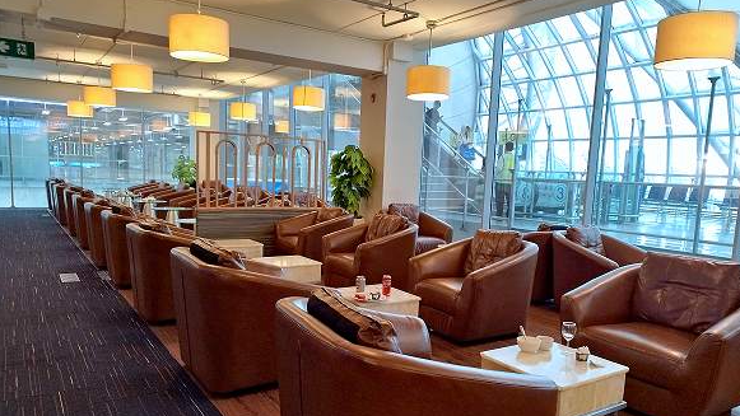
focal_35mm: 27
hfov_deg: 69.8
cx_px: 377
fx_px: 530
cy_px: 249
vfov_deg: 42.7
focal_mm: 5.89
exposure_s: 1/33.3
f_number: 1.89
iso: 280
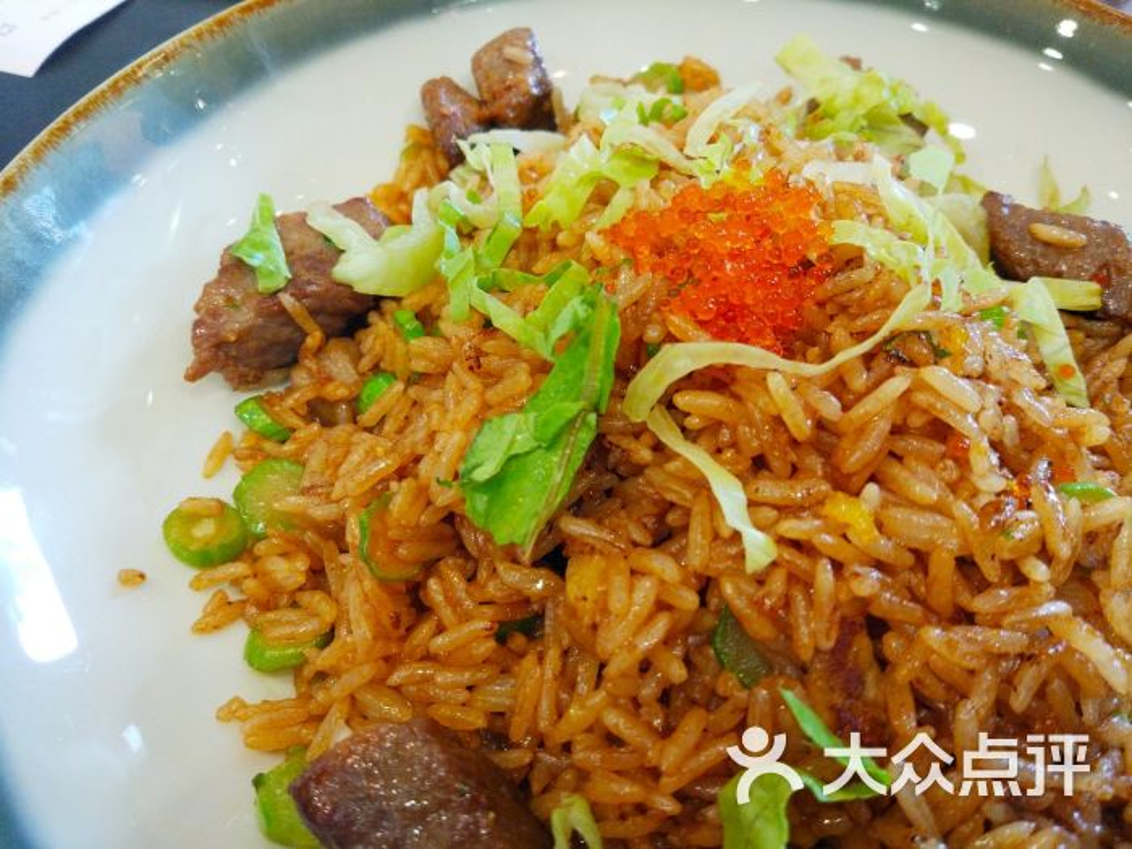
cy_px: 424
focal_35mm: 28
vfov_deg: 49.7
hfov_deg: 63.4
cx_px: 566
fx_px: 916
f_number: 2
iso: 350
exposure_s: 1/25
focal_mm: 4.26
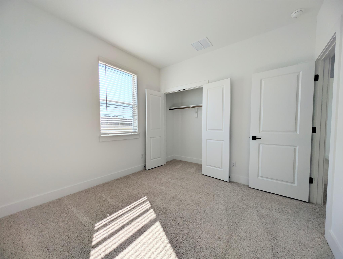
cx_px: 172
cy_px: 130
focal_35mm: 12
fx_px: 119
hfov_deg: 110.5
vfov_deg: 94.6
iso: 53
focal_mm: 2.02
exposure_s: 1/1555
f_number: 1.7
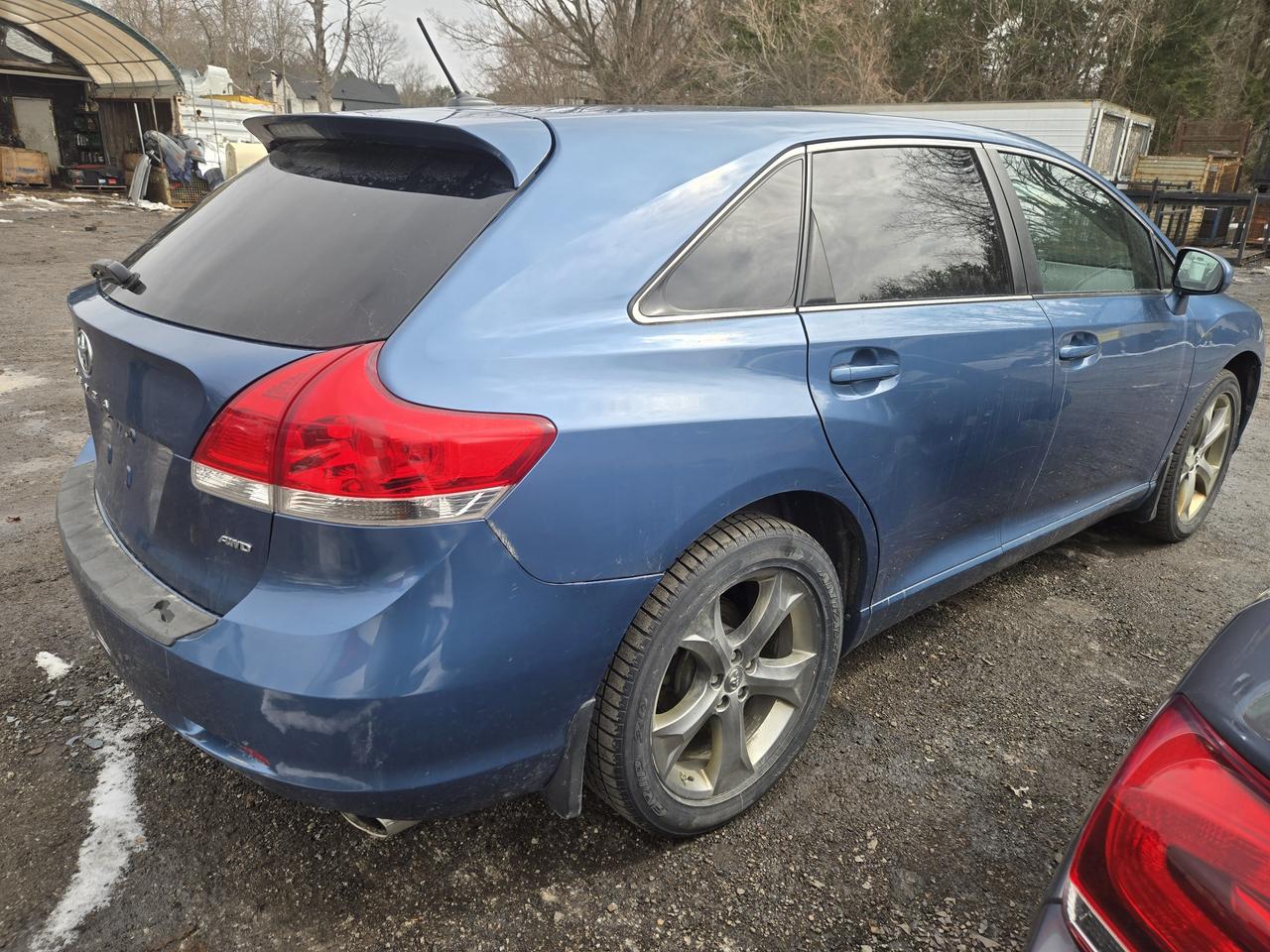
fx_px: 844
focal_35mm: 23
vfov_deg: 58.9
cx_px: 635
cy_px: 476
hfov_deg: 73.9
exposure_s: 1/1053
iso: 25
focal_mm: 5.4
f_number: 1.8
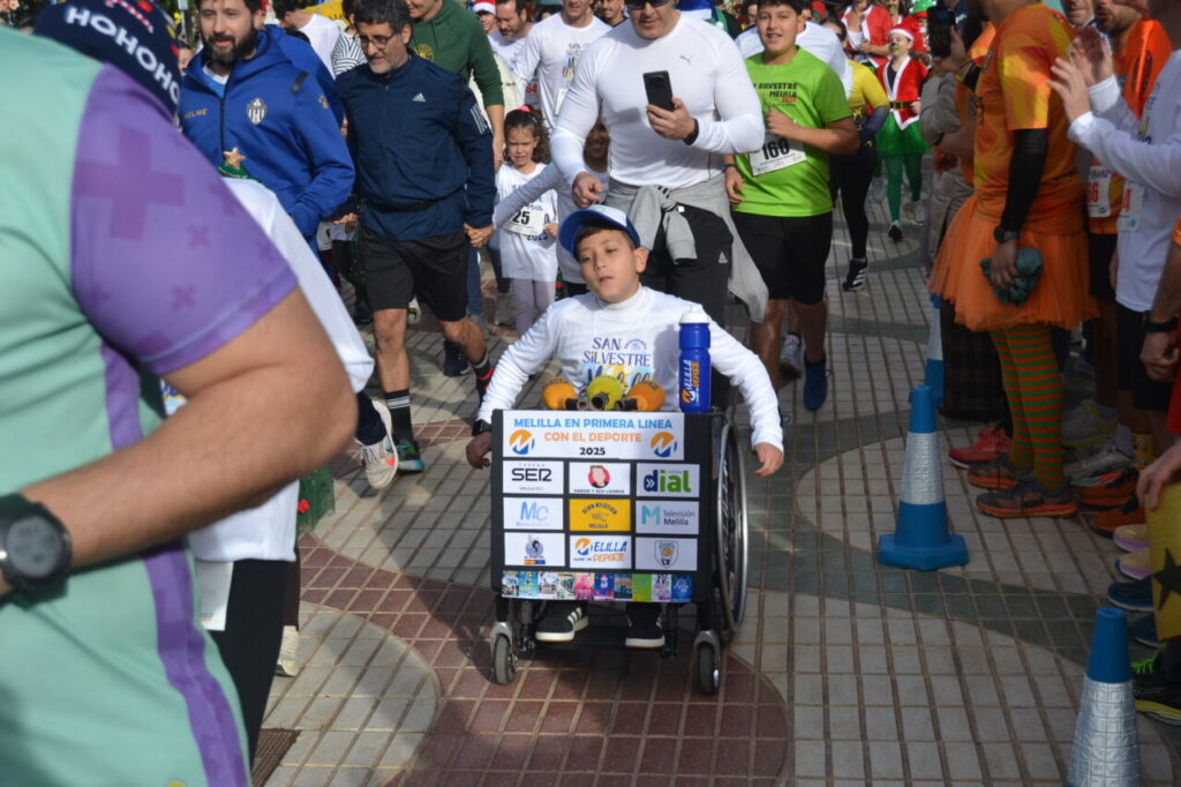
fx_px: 1722
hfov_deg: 37.9
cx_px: 590
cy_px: 394
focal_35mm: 52
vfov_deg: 25.7
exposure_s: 1/1600
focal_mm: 35
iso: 400
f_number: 5.6
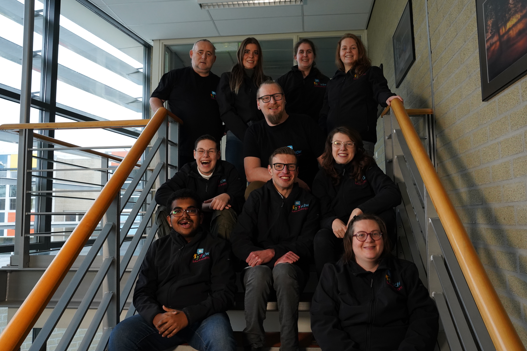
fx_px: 447
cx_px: 271
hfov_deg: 61.1
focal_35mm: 31
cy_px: 173
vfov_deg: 42.9
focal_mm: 29.5
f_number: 8
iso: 3200
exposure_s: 1/60
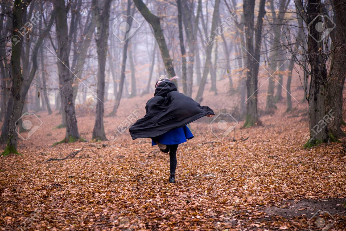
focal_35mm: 105
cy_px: 116
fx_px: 1009
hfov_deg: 19.5
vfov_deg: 13.0
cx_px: 173
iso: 400
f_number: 4
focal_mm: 105
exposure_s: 1/1000
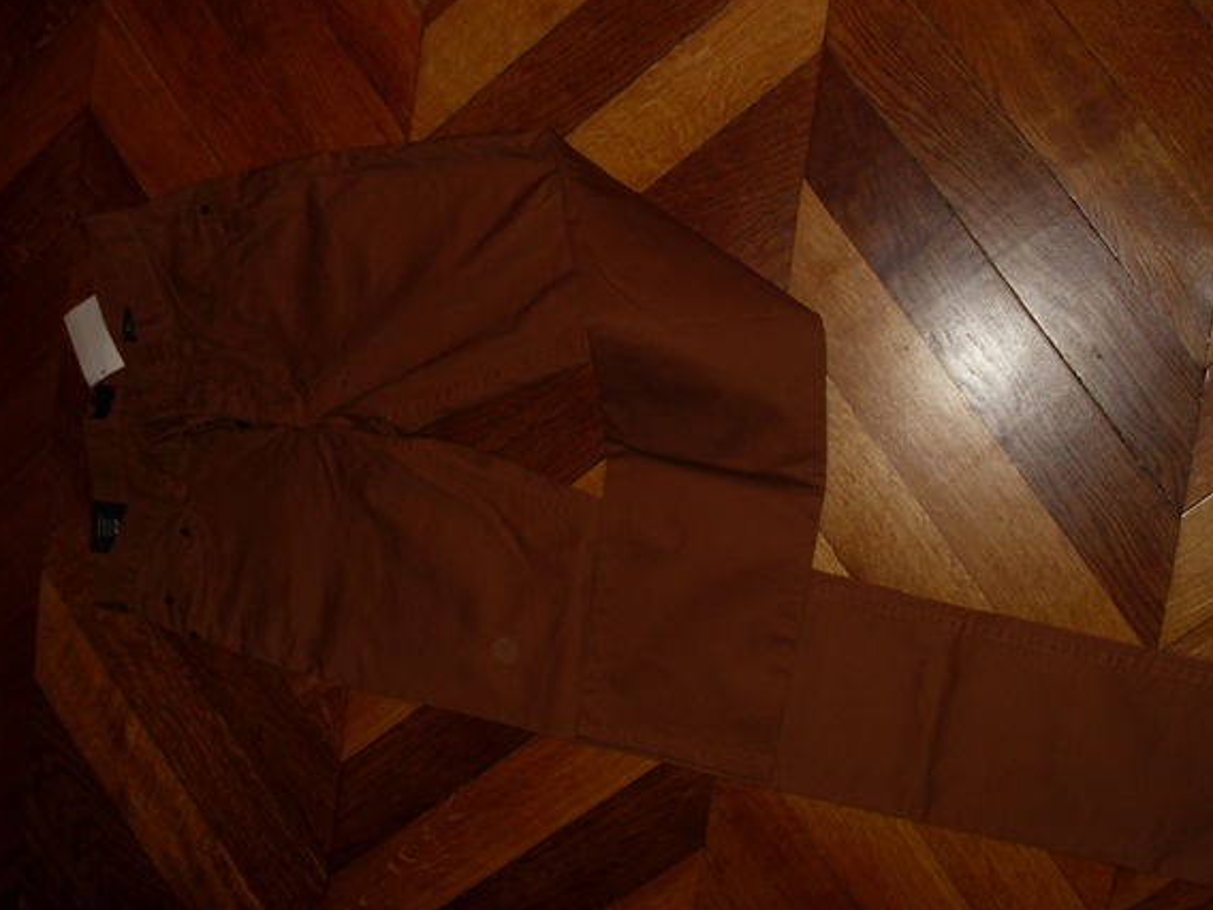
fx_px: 1297
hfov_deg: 50.1
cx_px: 632
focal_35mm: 37
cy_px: 470
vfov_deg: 38.7
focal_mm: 6.3
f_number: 2.8
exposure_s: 1/45
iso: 100
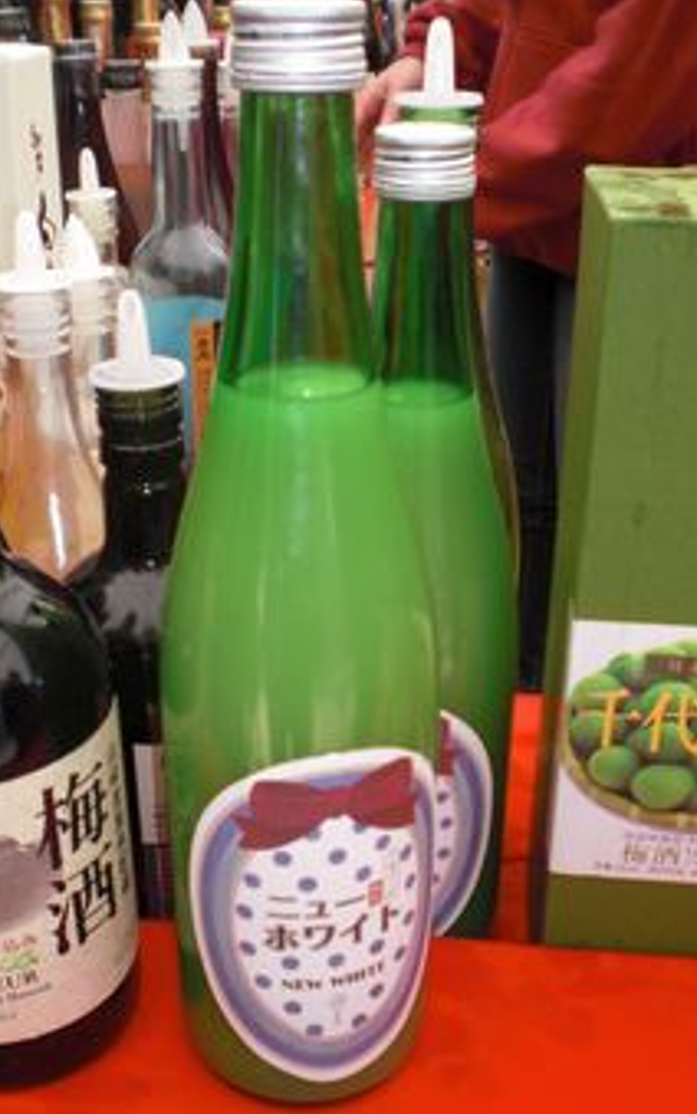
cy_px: 560
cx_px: 314
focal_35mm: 41
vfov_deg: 48.2
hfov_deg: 31.2
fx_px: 1246
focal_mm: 6.3
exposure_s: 1/100
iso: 100
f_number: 3.1
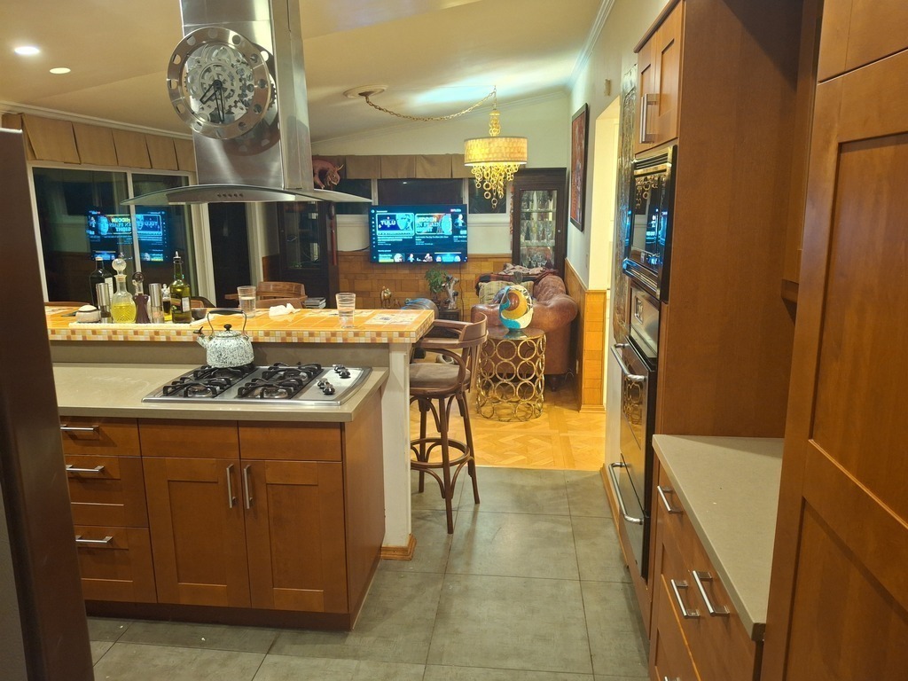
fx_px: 656
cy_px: 340
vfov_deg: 54.9
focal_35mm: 25
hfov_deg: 69.4
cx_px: 454
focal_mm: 4.69
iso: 250
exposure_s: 1/40
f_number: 1.8
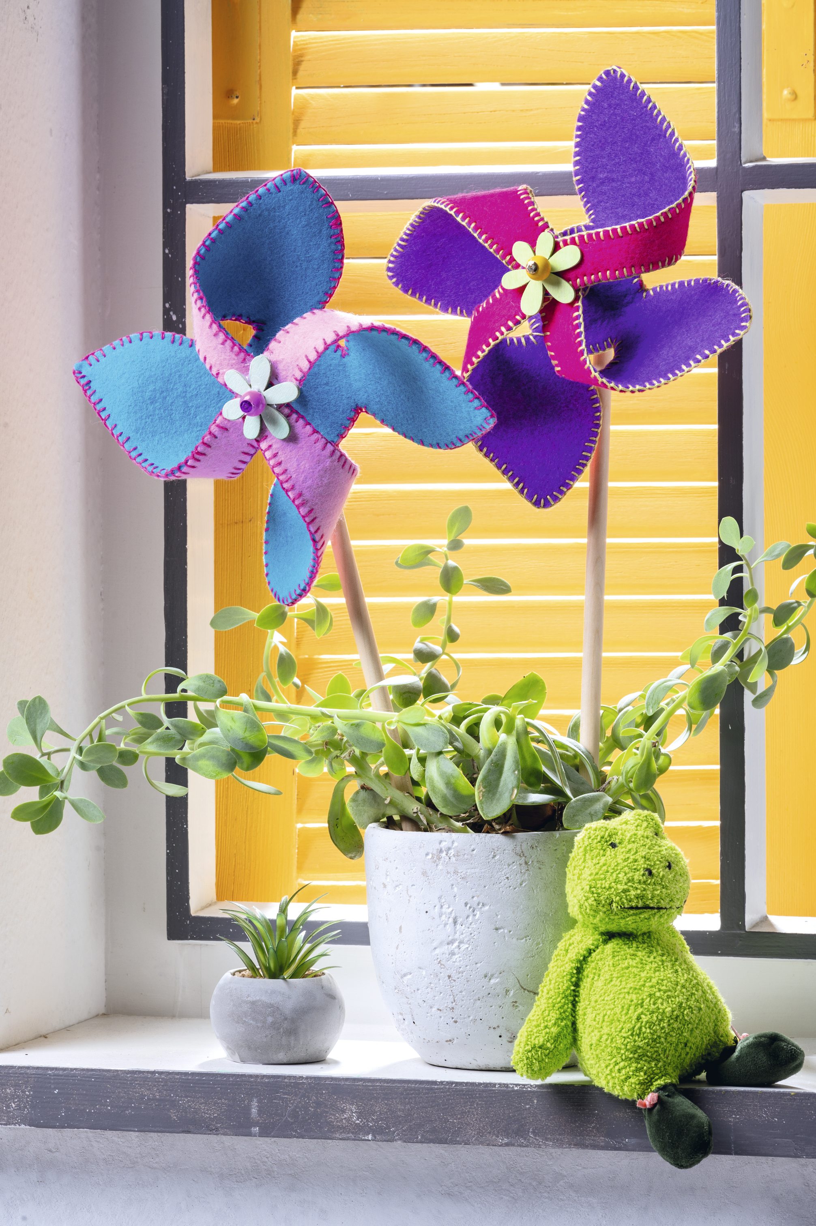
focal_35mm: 120
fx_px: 4085
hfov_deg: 11.4
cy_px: 613
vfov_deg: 17.1
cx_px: 408
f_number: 16
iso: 125
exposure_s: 1/80
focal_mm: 120
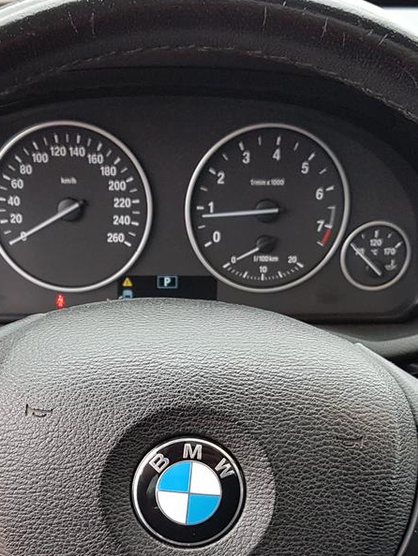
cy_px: 424
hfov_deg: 26.1
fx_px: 901
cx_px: 174
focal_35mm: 56
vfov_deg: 33.6
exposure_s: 1/60
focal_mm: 4.2
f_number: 1.7
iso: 125
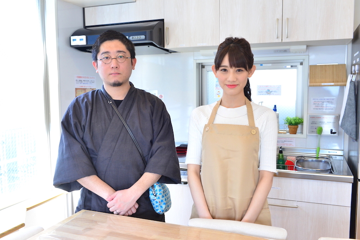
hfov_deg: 58.7
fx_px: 320
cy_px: 120
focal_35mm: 32
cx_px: 180
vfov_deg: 41.1
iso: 1600
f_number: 5.6
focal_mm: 32
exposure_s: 1/125
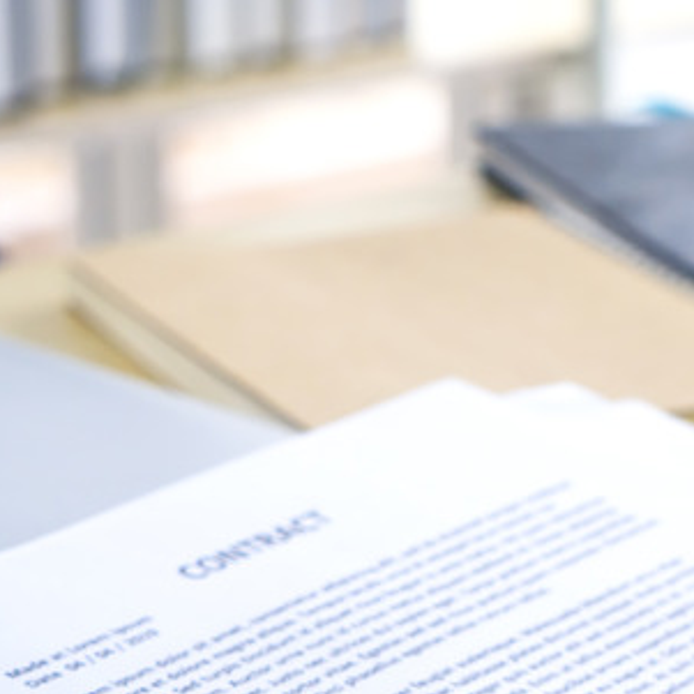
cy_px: 505
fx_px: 3223
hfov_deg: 12.1
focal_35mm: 142
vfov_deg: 12.3
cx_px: 800
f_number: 4
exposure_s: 1/800
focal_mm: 43
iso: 320
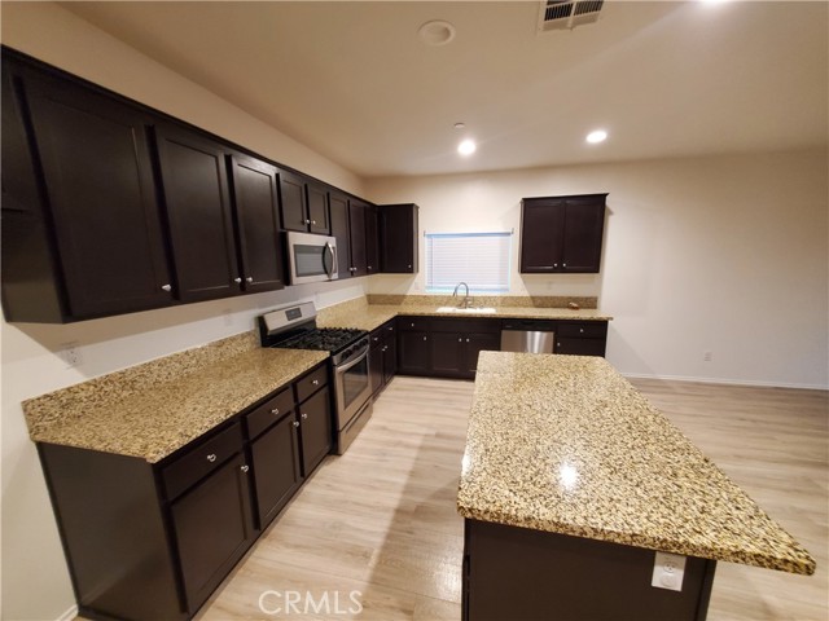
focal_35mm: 13
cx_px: 414
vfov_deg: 89.9
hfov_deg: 106.2
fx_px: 311
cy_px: 310
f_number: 2.2
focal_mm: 1.8
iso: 640
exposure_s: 1/30
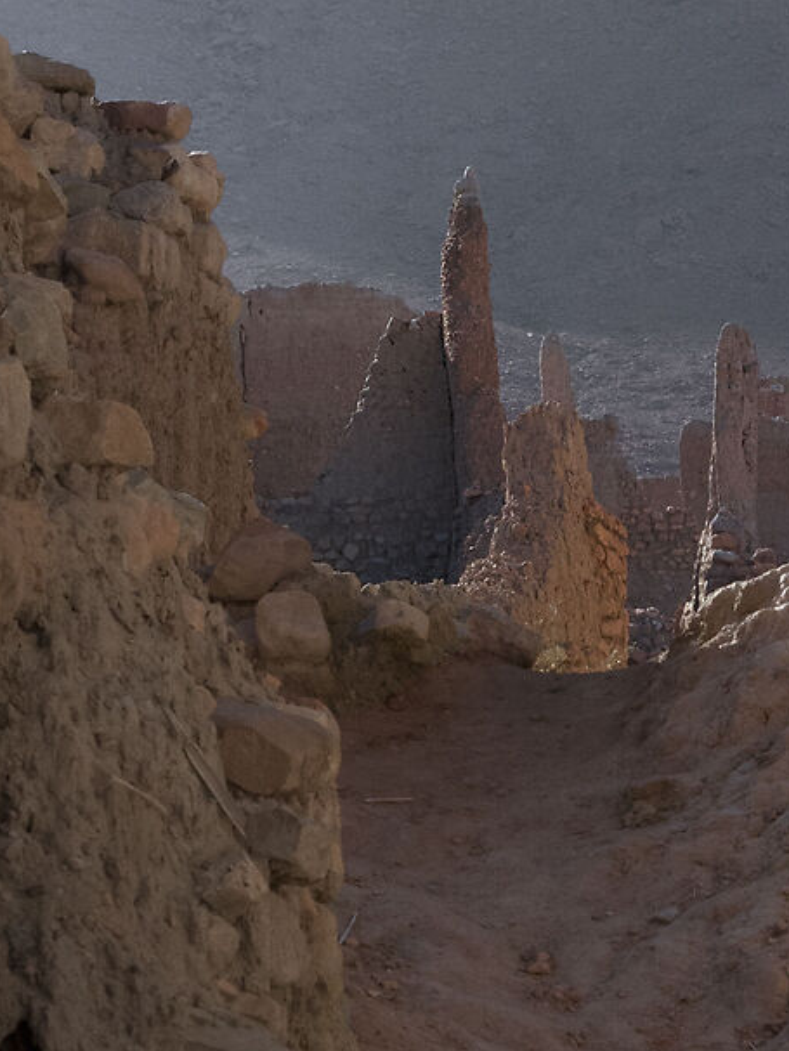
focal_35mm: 137
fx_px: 4161
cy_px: 486
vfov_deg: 14.4
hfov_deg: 10.8
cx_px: 730
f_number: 10
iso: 560
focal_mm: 24
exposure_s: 1/640
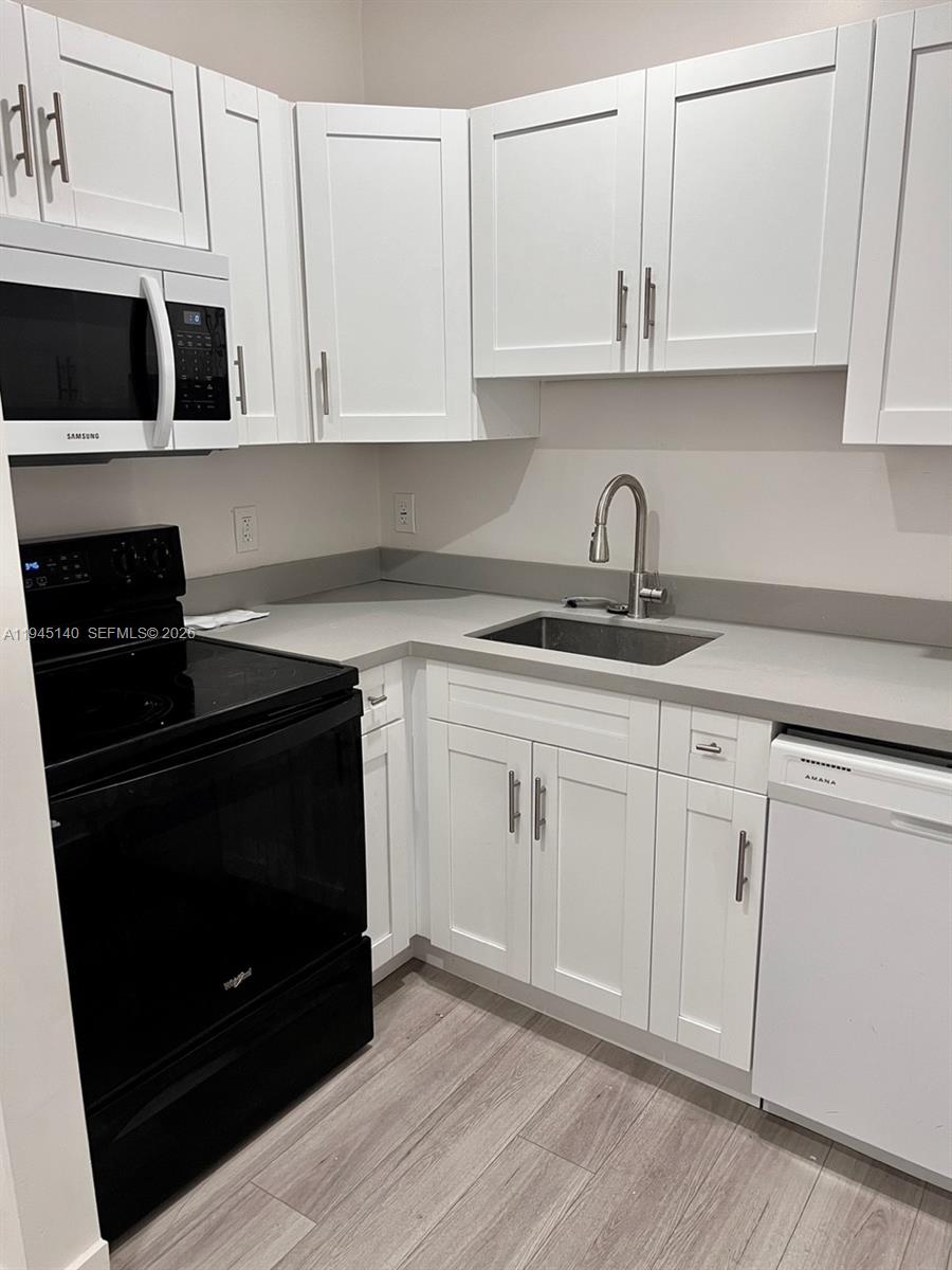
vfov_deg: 67.3
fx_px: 953
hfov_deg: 53.1
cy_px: 635
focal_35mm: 26
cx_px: 476
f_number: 1.5
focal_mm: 5.7
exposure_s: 1/60
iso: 80
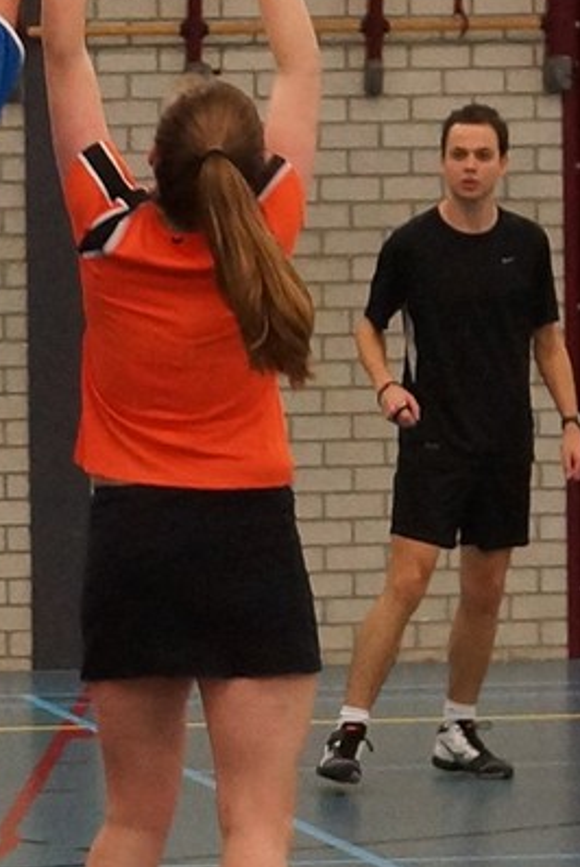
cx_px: -57
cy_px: 142
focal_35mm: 108
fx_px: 2605
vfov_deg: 18.7
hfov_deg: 12.5
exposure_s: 1/160
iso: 1000
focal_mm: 28
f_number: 3.5
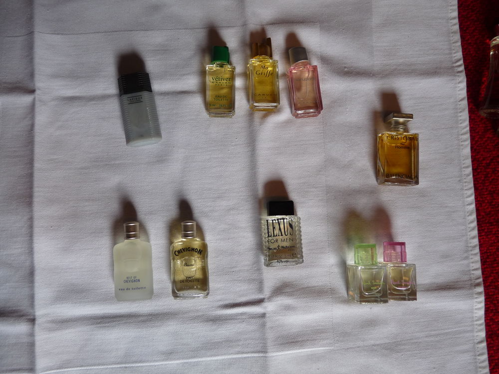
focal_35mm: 27
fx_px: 389
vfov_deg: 51.4
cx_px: 250
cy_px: 187
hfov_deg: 65.3
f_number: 2.8
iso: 125
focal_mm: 4.8
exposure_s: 1/30
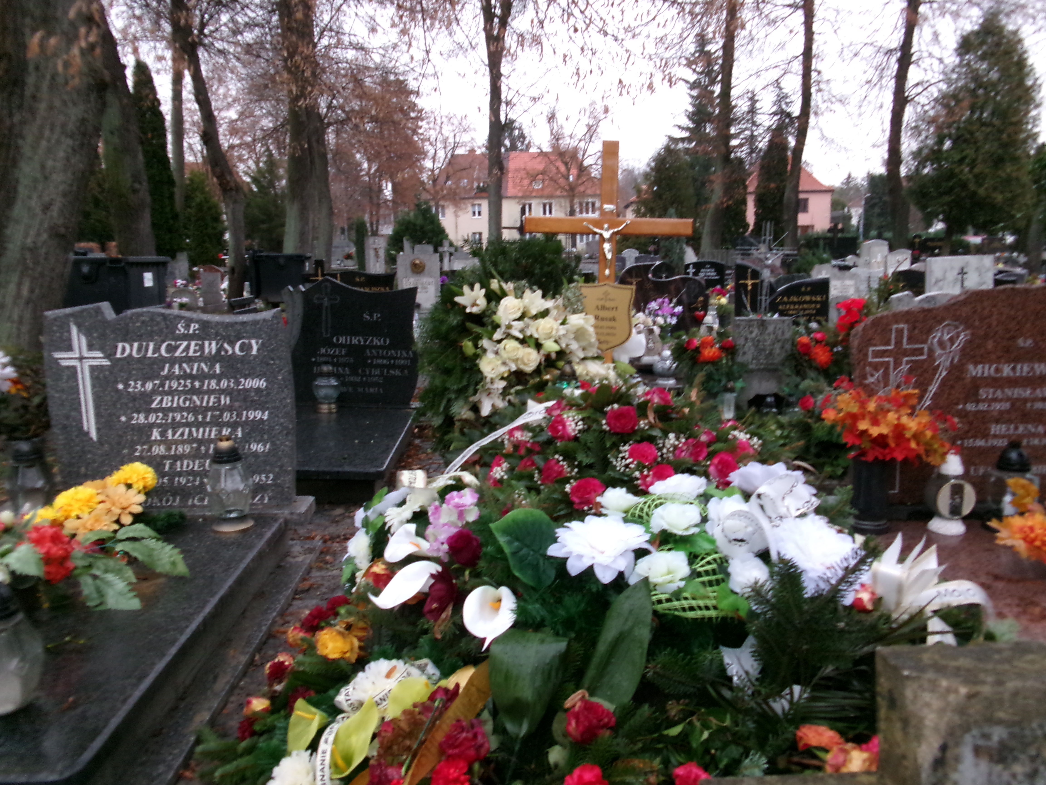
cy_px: 392
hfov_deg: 63.4
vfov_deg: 49.7
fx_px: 846
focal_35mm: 28
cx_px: 523
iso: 320
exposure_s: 1/34
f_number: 3.9
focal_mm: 5.1
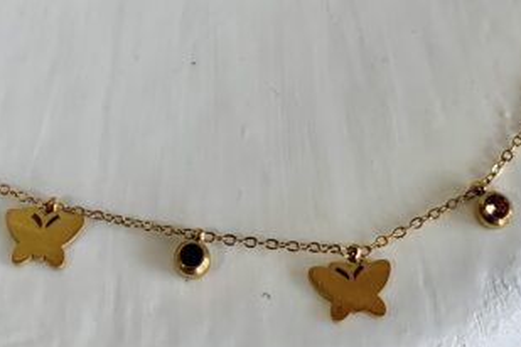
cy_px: 39
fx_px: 1013
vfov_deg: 19.1
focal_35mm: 70
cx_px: 175
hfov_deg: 28.7
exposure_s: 1/100
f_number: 1.8
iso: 50
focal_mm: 4.25
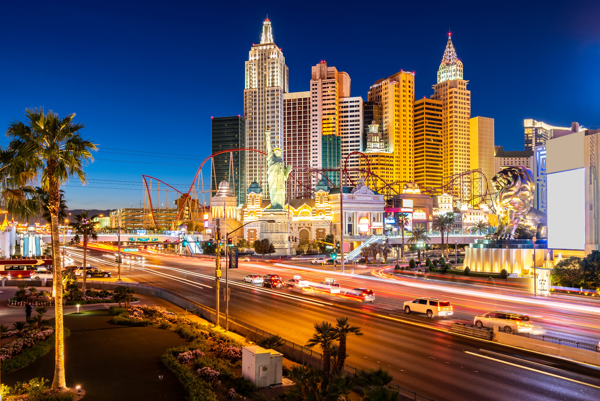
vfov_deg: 45.0
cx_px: 300
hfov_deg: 63.6
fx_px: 484
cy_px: 200
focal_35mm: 29
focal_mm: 29
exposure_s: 10
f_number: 11
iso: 100
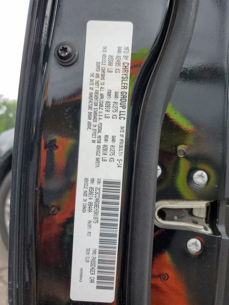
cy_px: 152
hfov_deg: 53.1
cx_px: 114
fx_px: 229
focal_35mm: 26
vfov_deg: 67.3
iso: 50
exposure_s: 1/588
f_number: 1.5
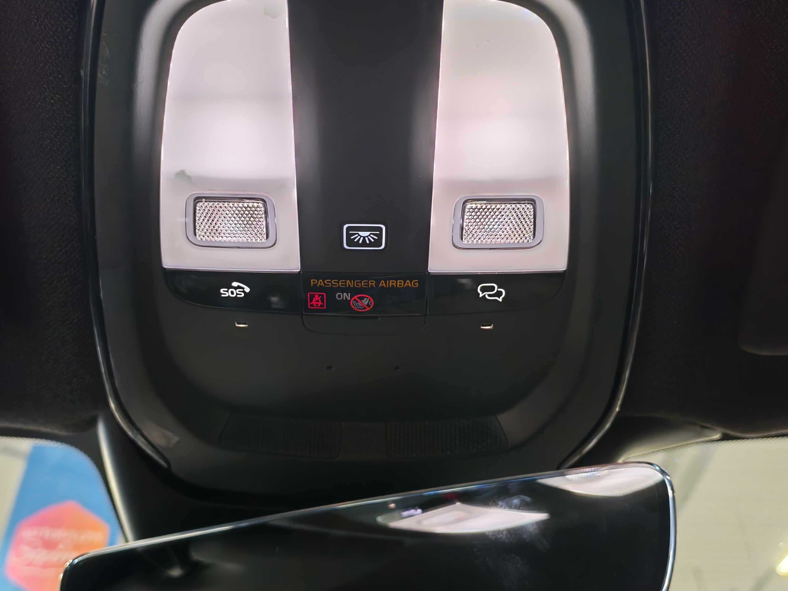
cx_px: 359
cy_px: 270
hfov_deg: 47.8
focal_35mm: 39
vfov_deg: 36.8
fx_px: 888
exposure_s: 1/100
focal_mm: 6.12
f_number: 1.9
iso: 698
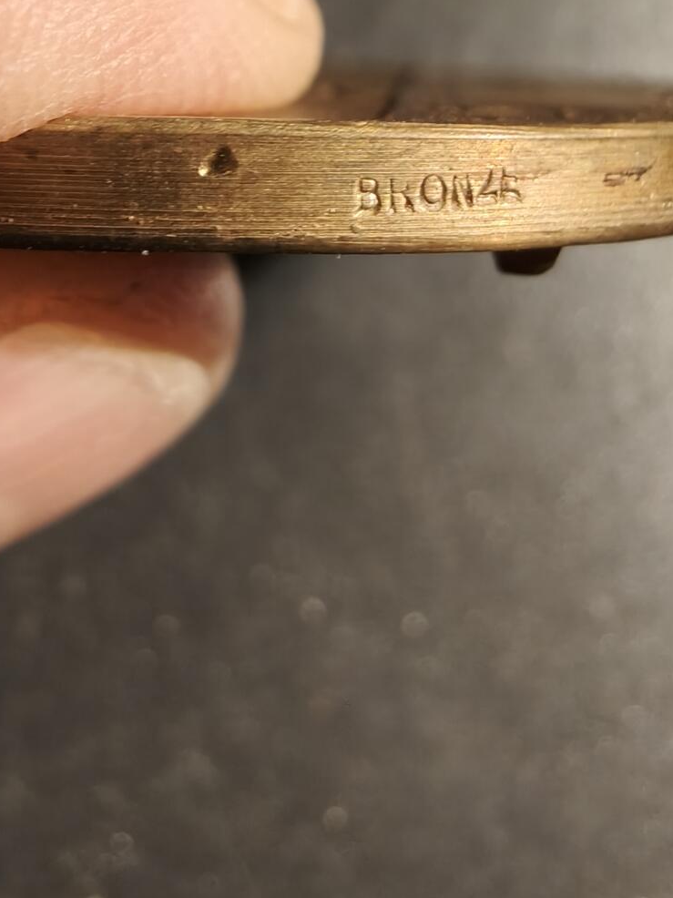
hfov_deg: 34.0
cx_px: 461
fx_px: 1089
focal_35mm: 42
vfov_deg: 44.3
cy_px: 321
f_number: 2
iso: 160
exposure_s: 1/50
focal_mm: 2.32
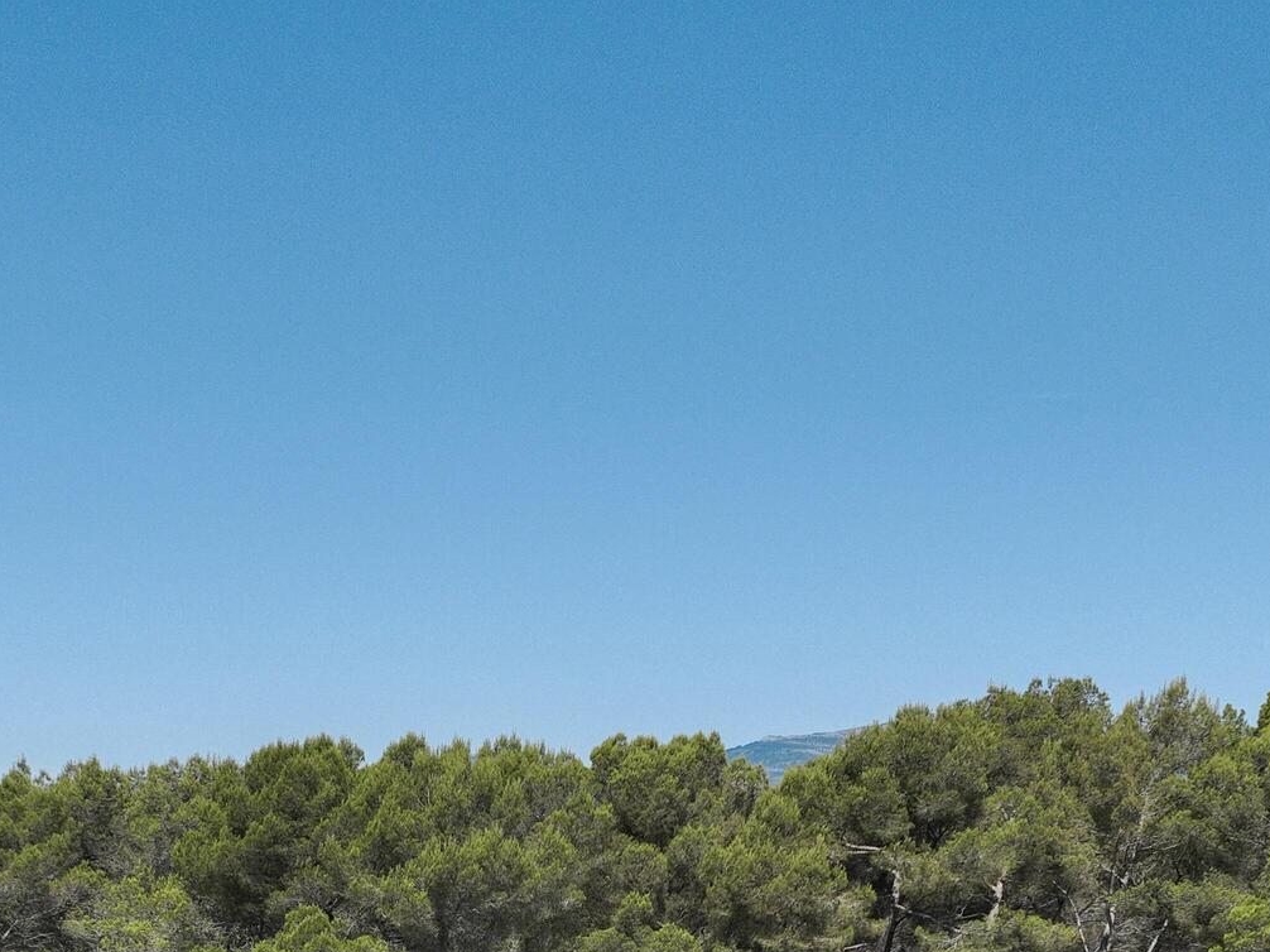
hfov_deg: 30.7
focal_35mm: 63
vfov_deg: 21.1
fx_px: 2311
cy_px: 1246
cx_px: 592
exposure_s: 1/4000
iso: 110
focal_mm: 12.29
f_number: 2.8
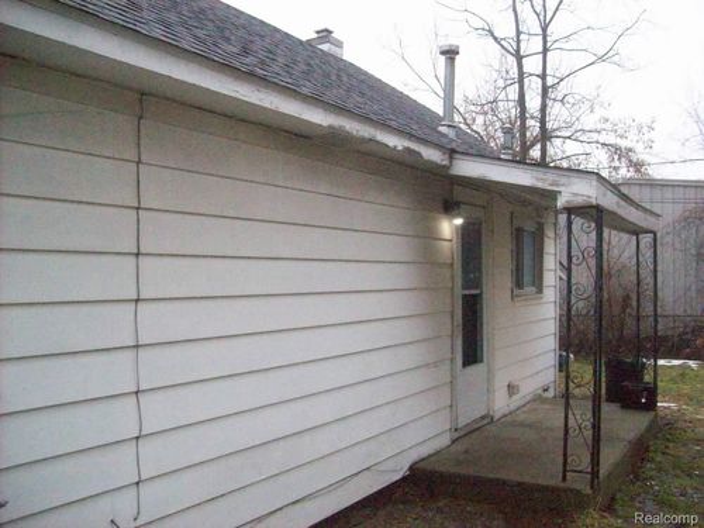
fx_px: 732
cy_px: 264
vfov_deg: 39.7
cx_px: 352
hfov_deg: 51.4
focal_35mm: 36
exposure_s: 1/754
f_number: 2.7
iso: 800
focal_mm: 6
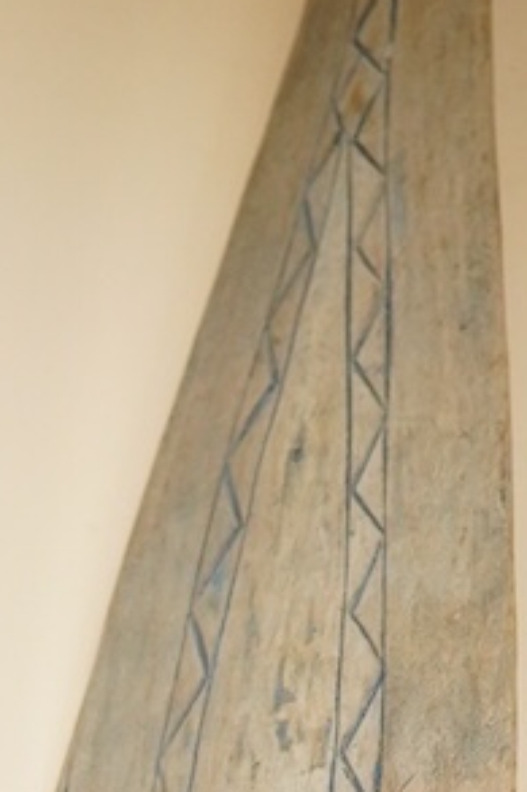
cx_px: 76
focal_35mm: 173
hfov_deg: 7.9
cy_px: 1031
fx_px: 3803
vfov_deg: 11.6
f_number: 6.3
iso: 2500
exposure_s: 1/160
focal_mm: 30
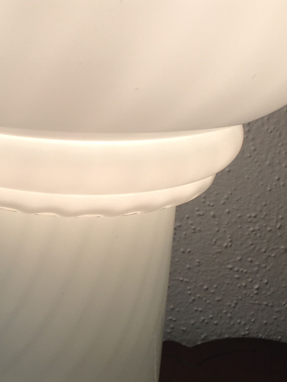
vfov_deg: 27.4
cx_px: 64
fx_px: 785
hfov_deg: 20.5
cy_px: 186
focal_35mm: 71
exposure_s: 1/131
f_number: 2.2
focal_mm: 4.15
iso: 25
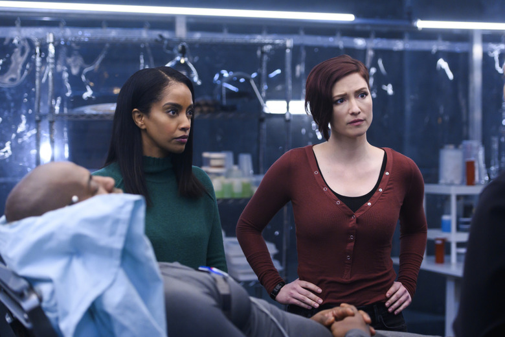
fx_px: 982
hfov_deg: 28.8
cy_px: 168
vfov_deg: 19.5
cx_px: 252
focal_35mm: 70
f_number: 2.8
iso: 3200
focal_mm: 70
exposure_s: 1/125
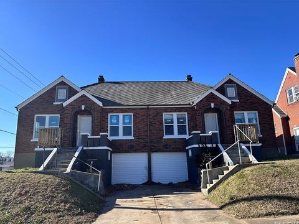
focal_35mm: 25
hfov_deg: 69.4
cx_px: 149
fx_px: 216
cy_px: 115
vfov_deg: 54.9
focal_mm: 6.86
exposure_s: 1/2882
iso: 80
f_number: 1.78
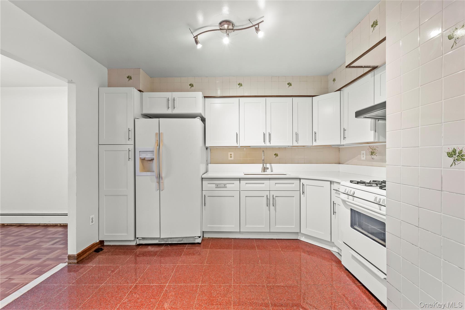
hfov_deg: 104.3
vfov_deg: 81.2
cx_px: 232
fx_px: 181
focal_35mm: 14
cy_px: 155
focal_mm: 14
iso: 800
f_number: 8
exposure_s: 1/1.25
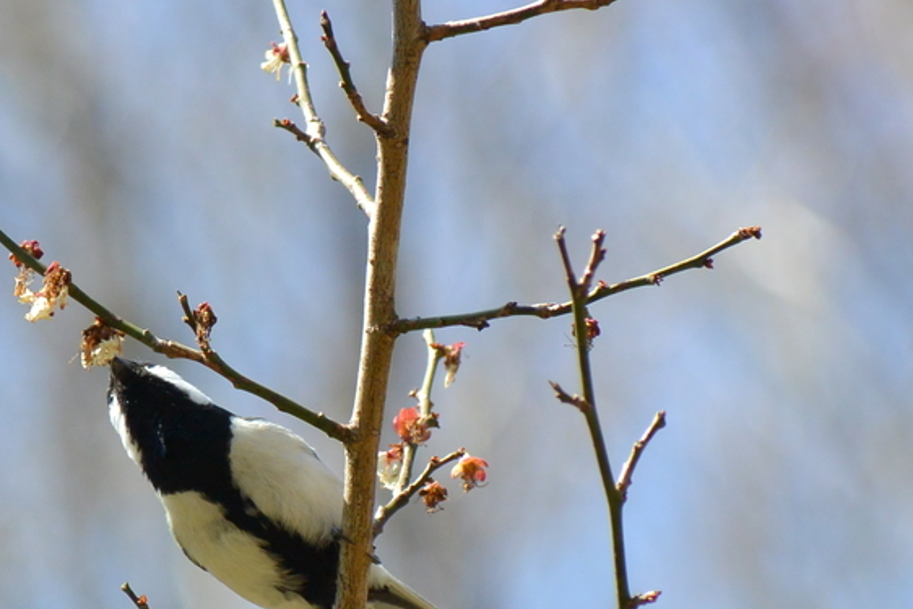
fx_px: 20470
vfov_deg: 1.7
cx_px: 322
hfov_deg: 2.6
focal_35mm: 807
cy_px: 515
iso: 200
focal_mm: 140
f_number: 5.6
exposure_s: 1/500
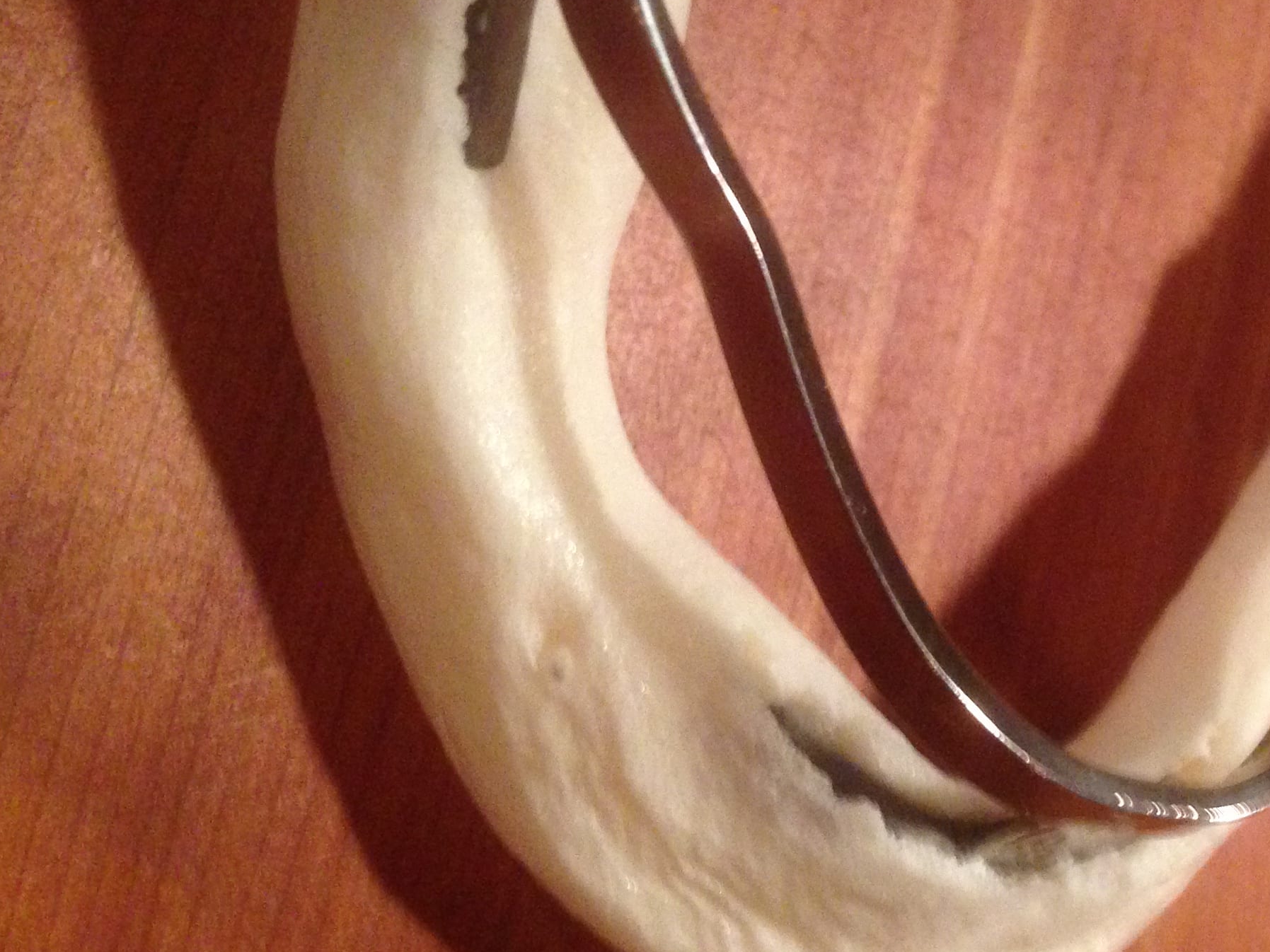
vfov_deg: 24.4
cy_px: 406
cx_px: 1098
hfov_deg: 31.0
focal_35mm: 60
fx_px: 2201
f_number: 2.4
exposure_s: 1/20
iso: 400
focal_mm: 4.12
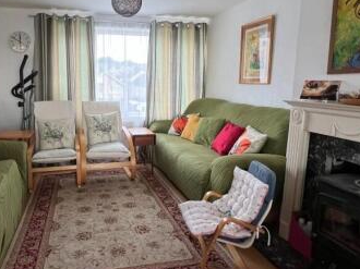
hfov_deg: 72.6
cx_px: 133
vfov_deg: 58.7
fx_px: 239
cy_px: 121
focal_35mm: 23
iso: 200
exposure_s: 1/99
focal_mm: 1.57
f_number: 1.8
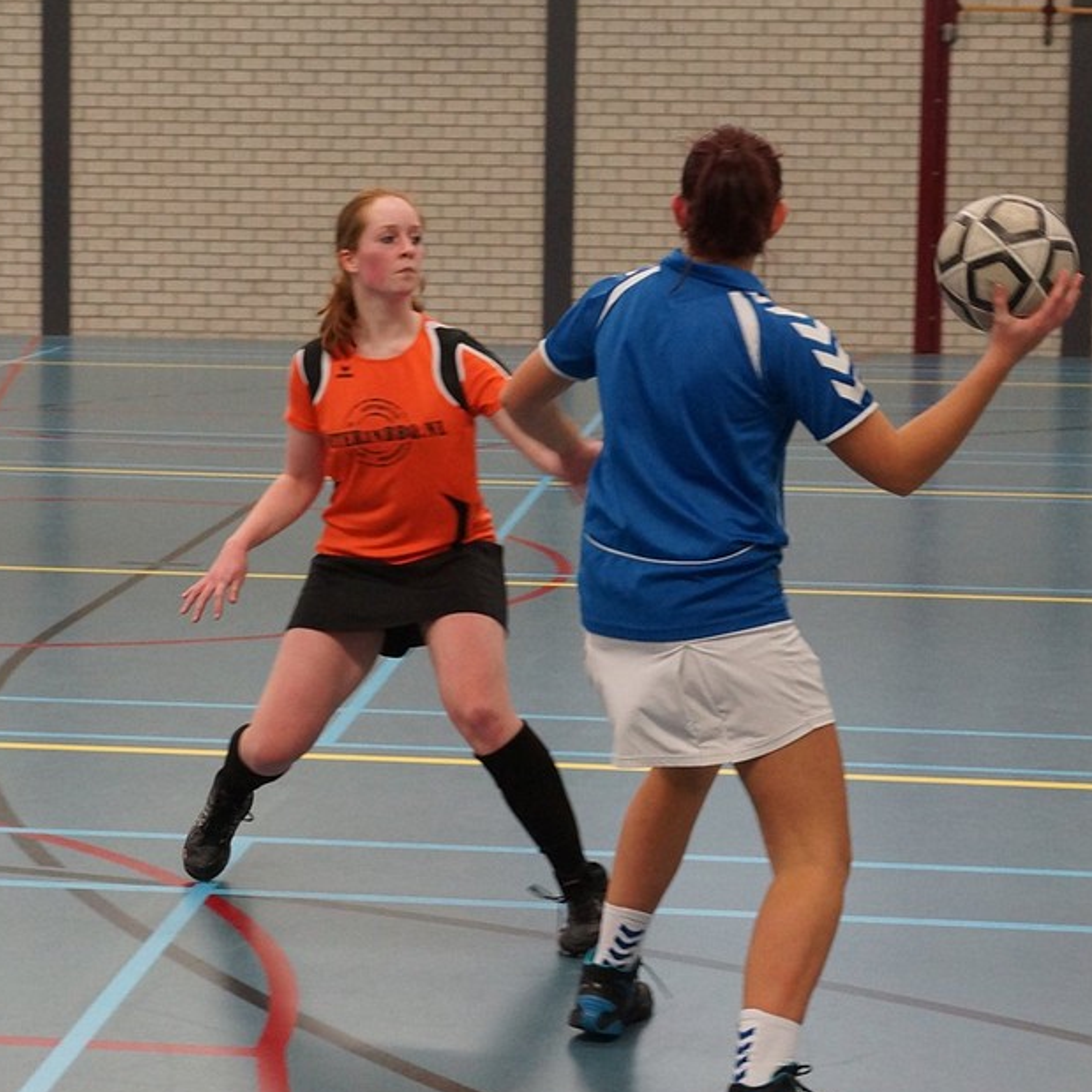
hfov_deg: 28.9
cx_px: 374
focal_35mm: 59
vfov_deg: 29.1
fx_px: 2106
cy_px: 588
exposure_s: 1/160
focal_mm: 28
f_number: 3.2
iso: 1000
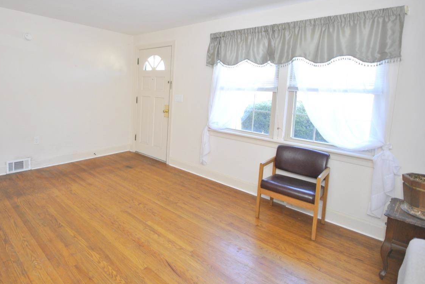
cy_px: 109
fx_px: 236
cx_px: 145
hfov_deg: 81.3
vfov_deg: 61.3
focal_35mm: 20
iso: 400
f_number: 4
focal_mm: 10
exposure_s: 1/30
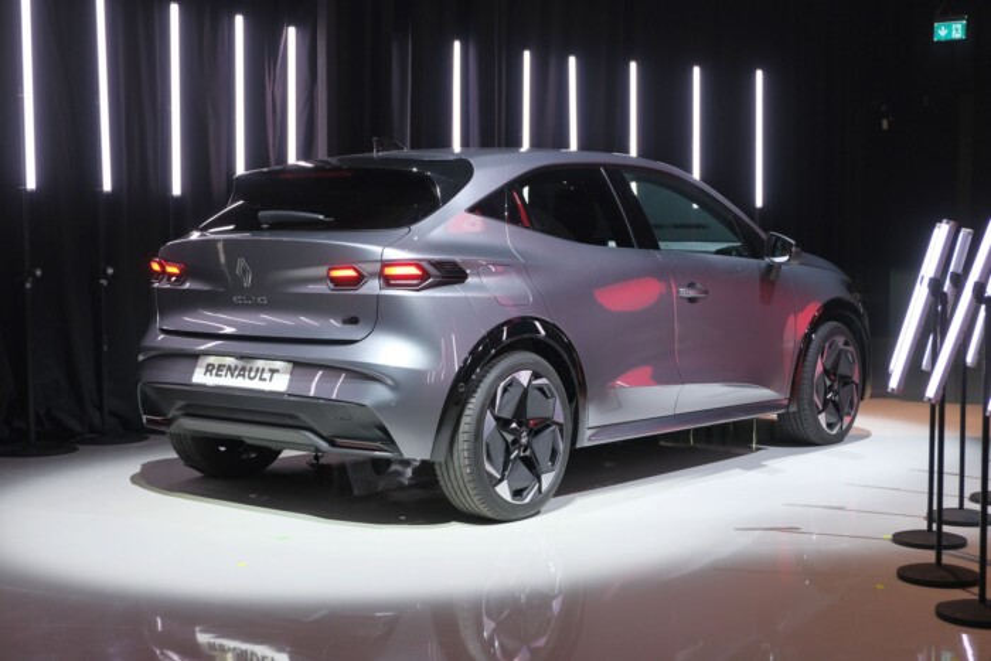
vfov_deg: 28.7
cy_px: 330
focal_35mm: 47
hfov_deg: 41.9
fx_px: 1294
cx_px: 496
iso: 1000
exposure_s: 1/100
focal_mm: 31.5
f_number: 3.6
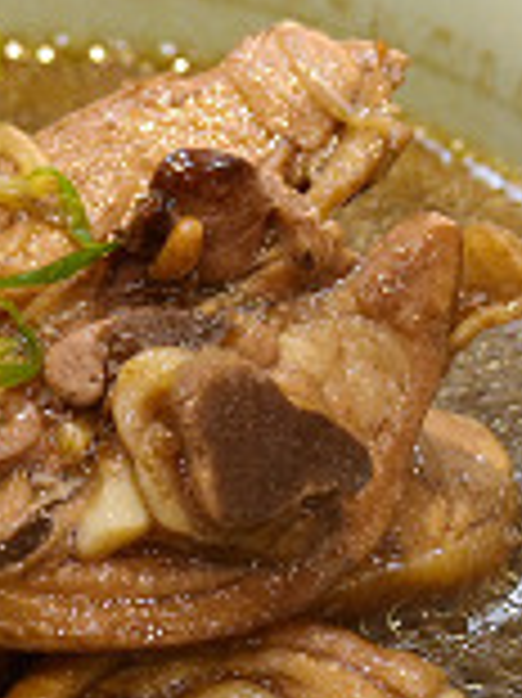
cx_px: 63
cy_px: 333
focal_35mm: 186
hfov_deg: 8.0
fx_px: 3745
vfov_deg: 10.6
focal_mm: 40
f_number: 7.1
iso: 1400
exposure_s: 1/60
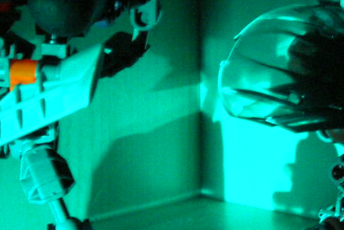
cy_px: 110
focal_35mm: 99
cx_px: 188
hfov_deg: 20.6
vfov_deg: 13.8
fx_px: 946
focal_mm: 5.7
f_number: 2.9
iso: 200
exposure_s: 1/3.6
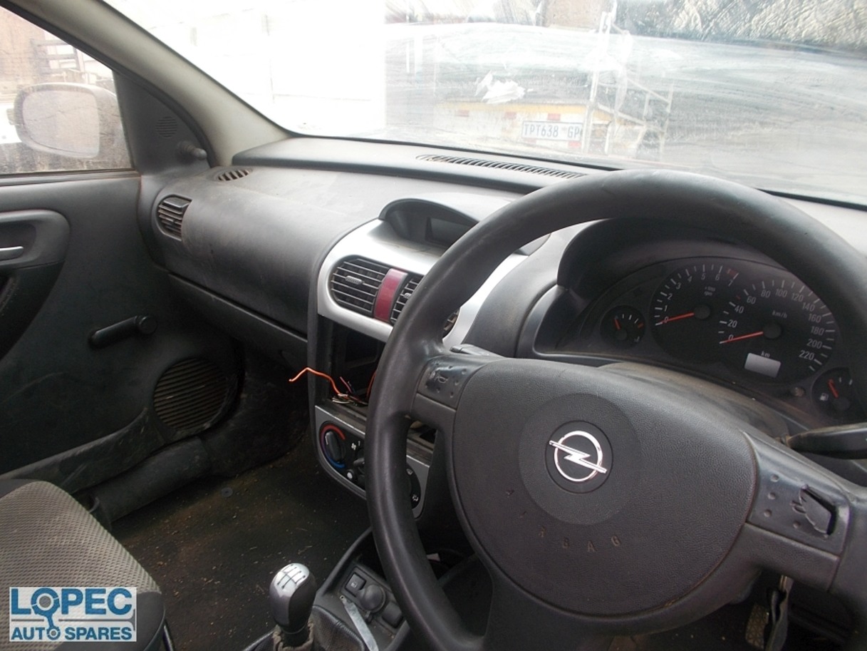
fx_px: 651
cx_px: 434
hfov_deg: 67.3
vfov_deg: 53.1
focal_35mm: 26
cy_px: 326
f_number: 3.2
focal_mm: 4.6
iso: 80
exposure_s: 1/125
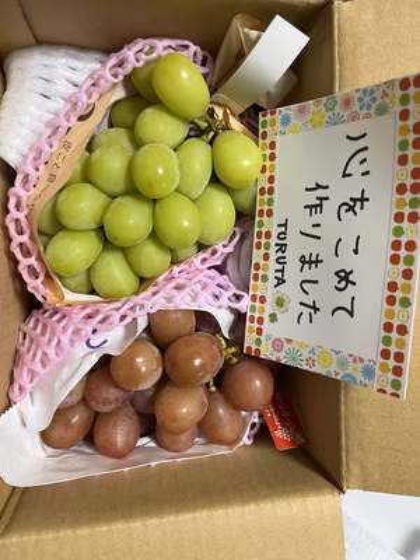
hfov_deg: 53.1
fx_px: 421
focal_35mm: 26
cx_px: 210
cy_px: 280
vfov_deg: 67.3
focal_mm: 5.1
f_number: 1.6
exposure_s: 1/50
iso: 100
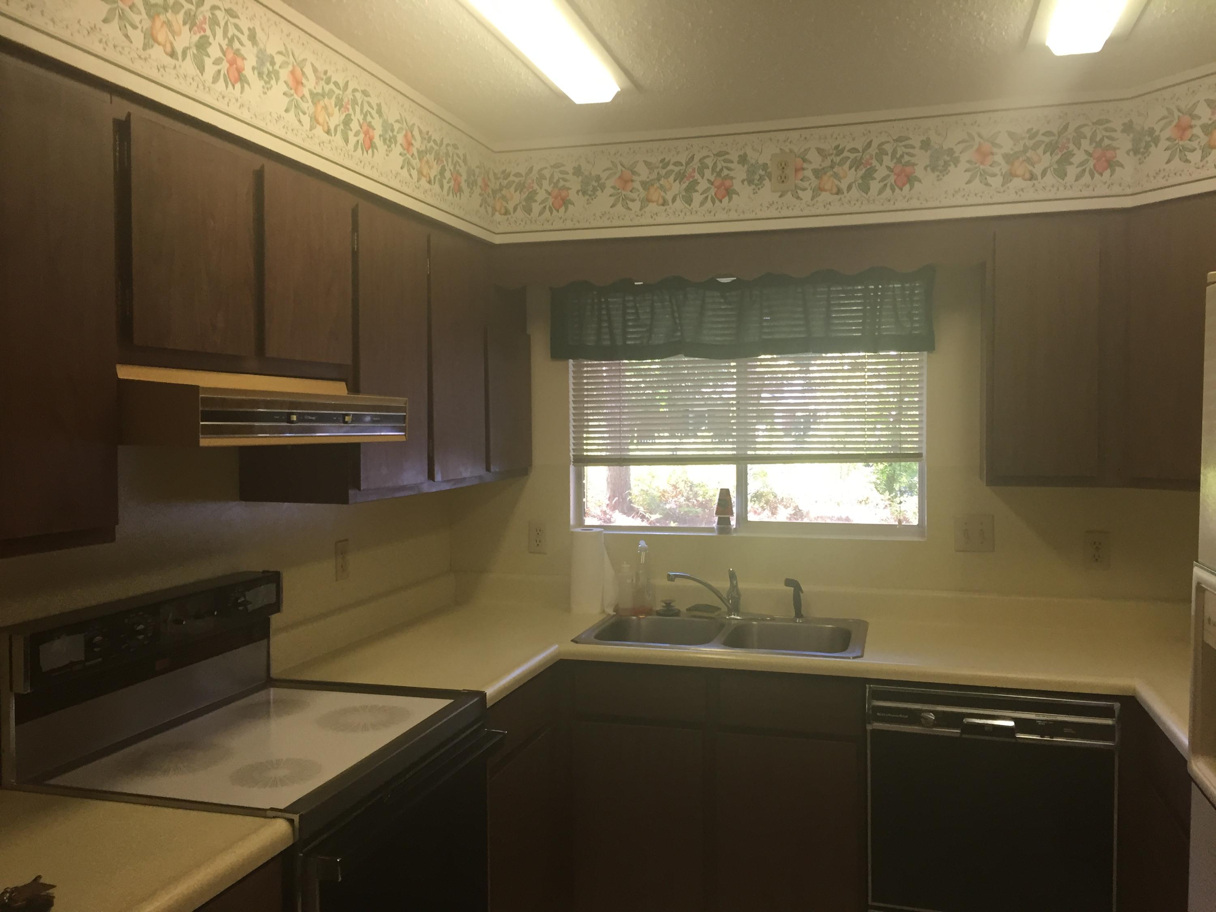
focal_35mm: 29
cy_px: 456
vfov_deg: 48.2
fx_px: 1019
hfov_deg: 61.7
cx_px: 608
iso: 40
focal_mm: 4.15
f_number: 2.2
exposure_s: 1/30
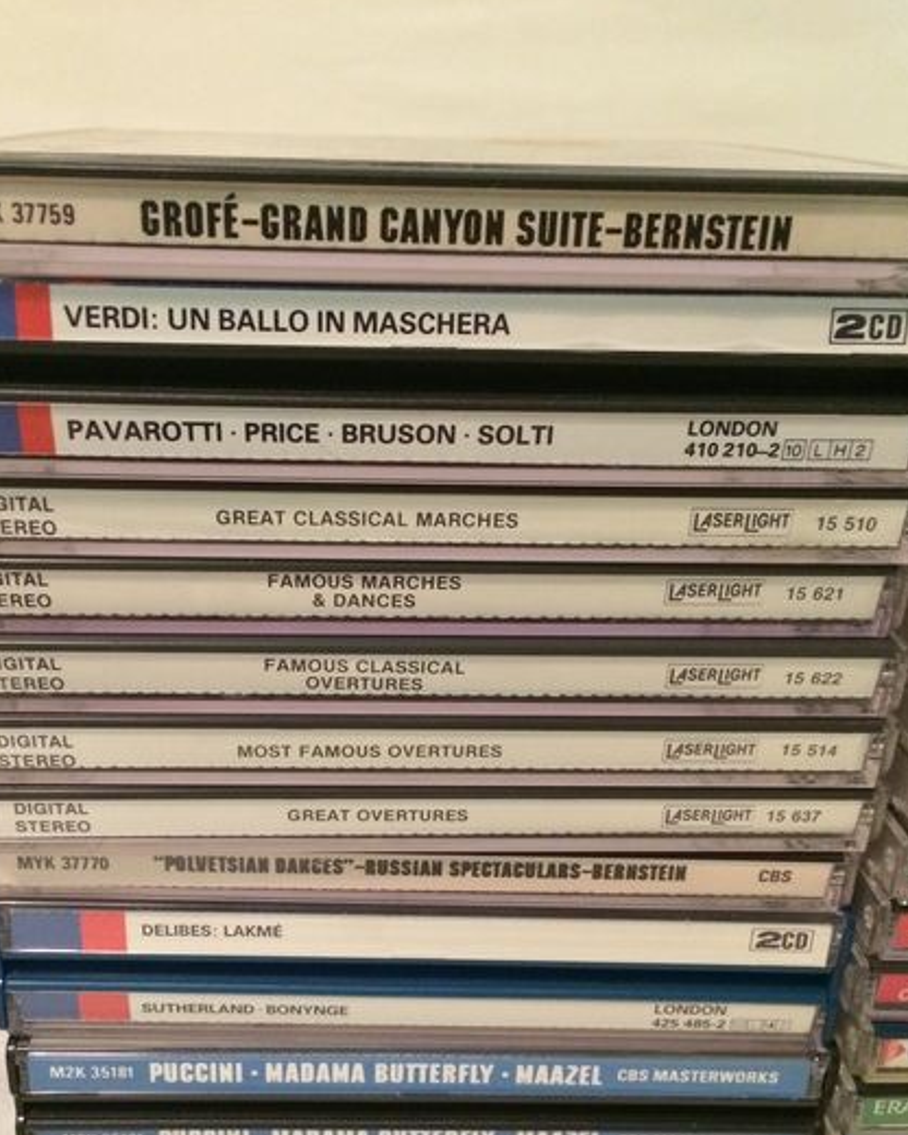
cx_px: 393
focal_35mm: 38
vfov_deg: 47.4
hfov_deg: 39.1
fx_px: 1276
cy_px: 719
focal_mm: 4.12
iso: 320
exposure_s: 1/15
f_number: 2.2
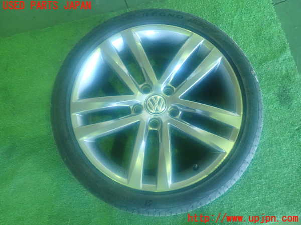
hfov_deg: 60.0
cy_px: 112
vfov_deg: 46.8
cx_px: 150
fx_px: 261
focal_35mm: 30
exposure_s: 1/25
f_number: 2.3
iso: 800
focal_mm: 5.5
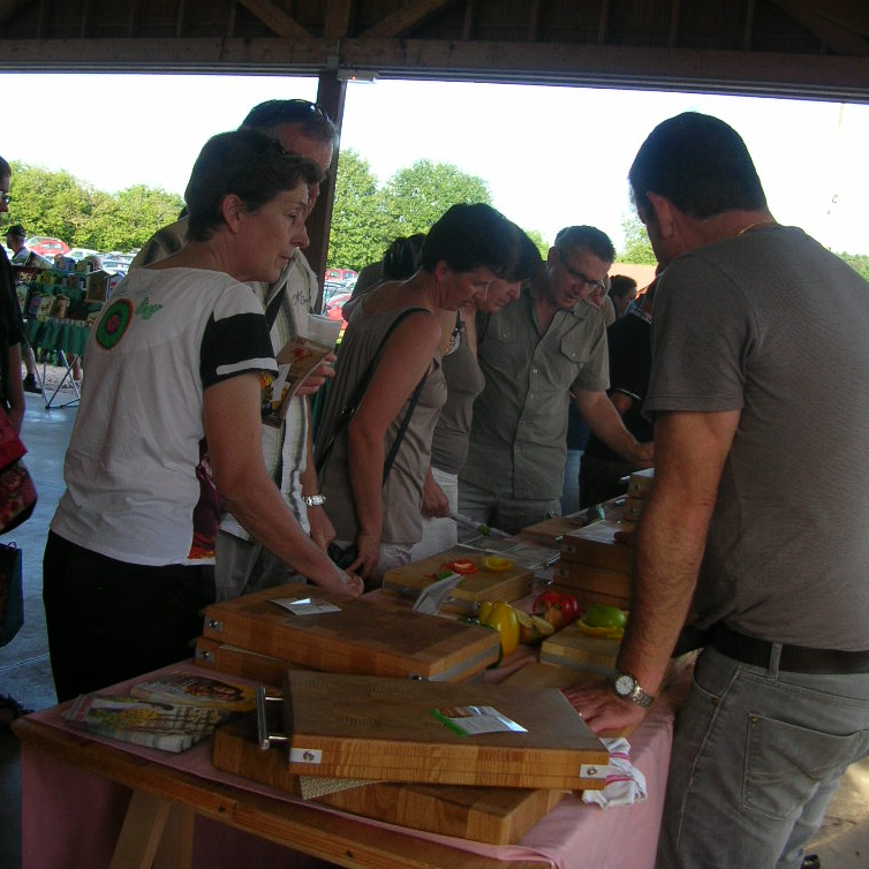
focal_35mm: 42
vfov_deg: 40.0
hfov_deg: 40.0
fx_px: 1193
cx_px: 431
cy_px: 426
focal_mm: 5.8
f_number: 2.8
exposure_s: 1/124
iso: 50
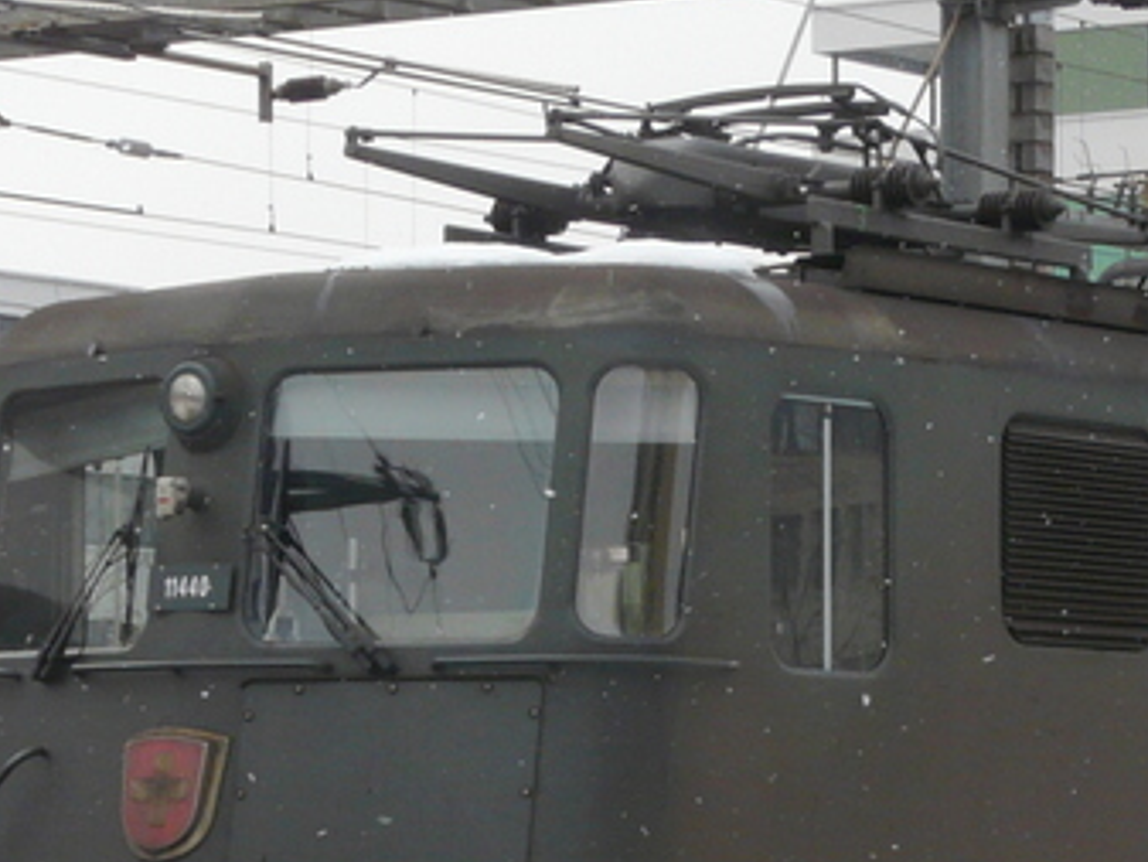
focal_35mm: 172
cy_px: 797
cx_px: 1114
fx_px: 5706
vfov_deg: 8.6
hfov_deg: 11.4
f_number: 5.6
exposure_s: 1/250
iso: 100
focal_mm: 9.5
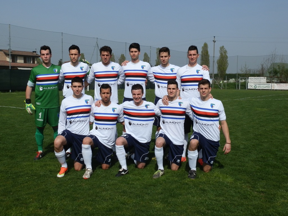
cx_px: 144
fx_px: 349
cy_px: 108
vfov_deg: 34.3
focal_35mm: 42
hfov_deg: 44.8
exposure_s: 1/250
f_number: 10.4
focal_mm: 7.64
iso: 64
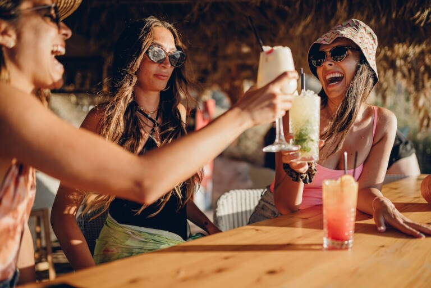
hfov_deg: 54.4
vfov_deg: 37.9
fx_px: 419
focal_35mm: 35
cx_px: 216
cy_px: 144
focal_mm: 35
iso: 50
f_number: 1.6
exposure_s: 1/1250
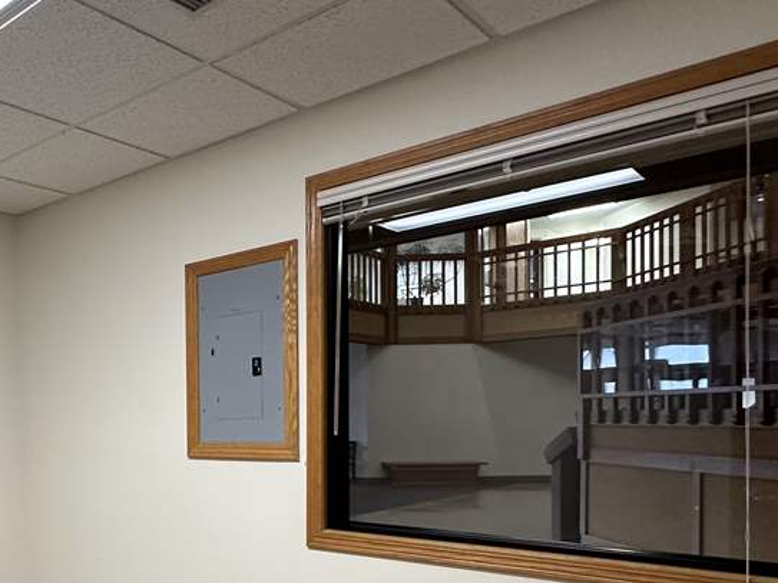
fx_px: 742
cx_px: 70
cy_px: 435
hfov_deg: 49.1
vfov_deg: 41.7
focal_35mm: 33
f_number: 2.2
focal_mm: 2.22
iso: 250
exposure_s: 1/100
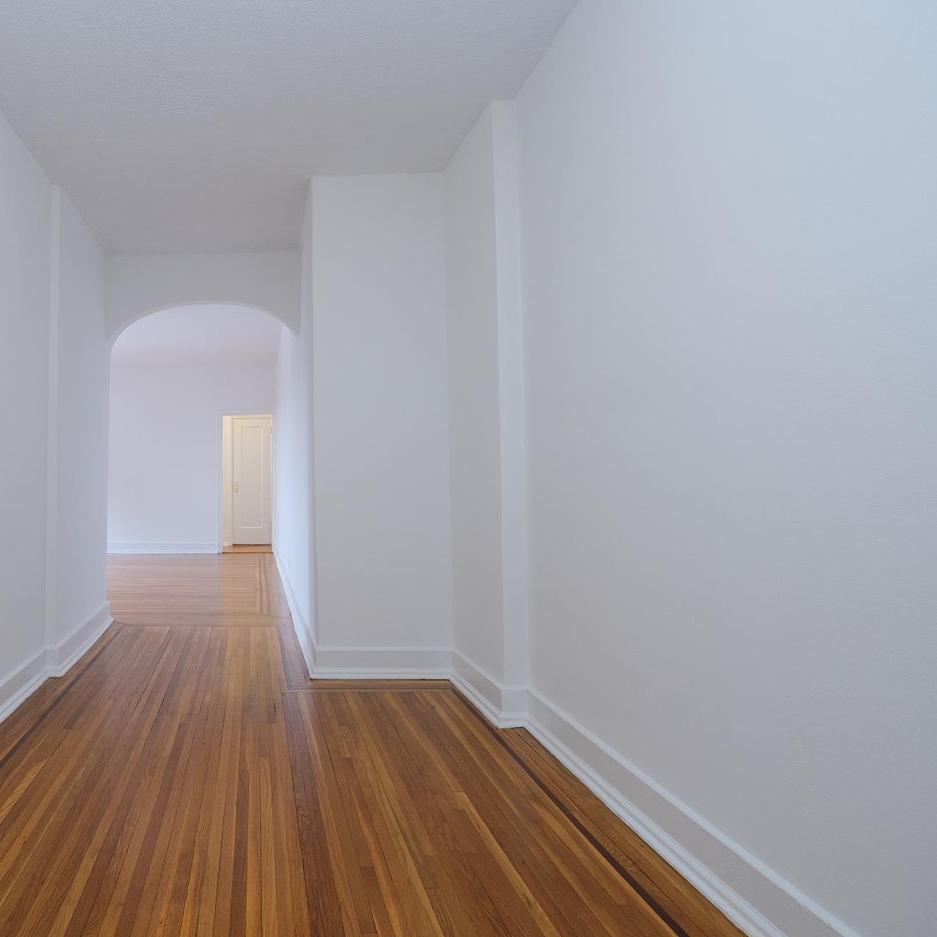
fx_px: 612
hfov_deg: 69.5
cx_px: 227
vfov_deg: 74.8
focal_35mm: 20
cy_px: 453
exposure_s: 1/10
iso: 640
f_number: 5.6
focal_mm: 10
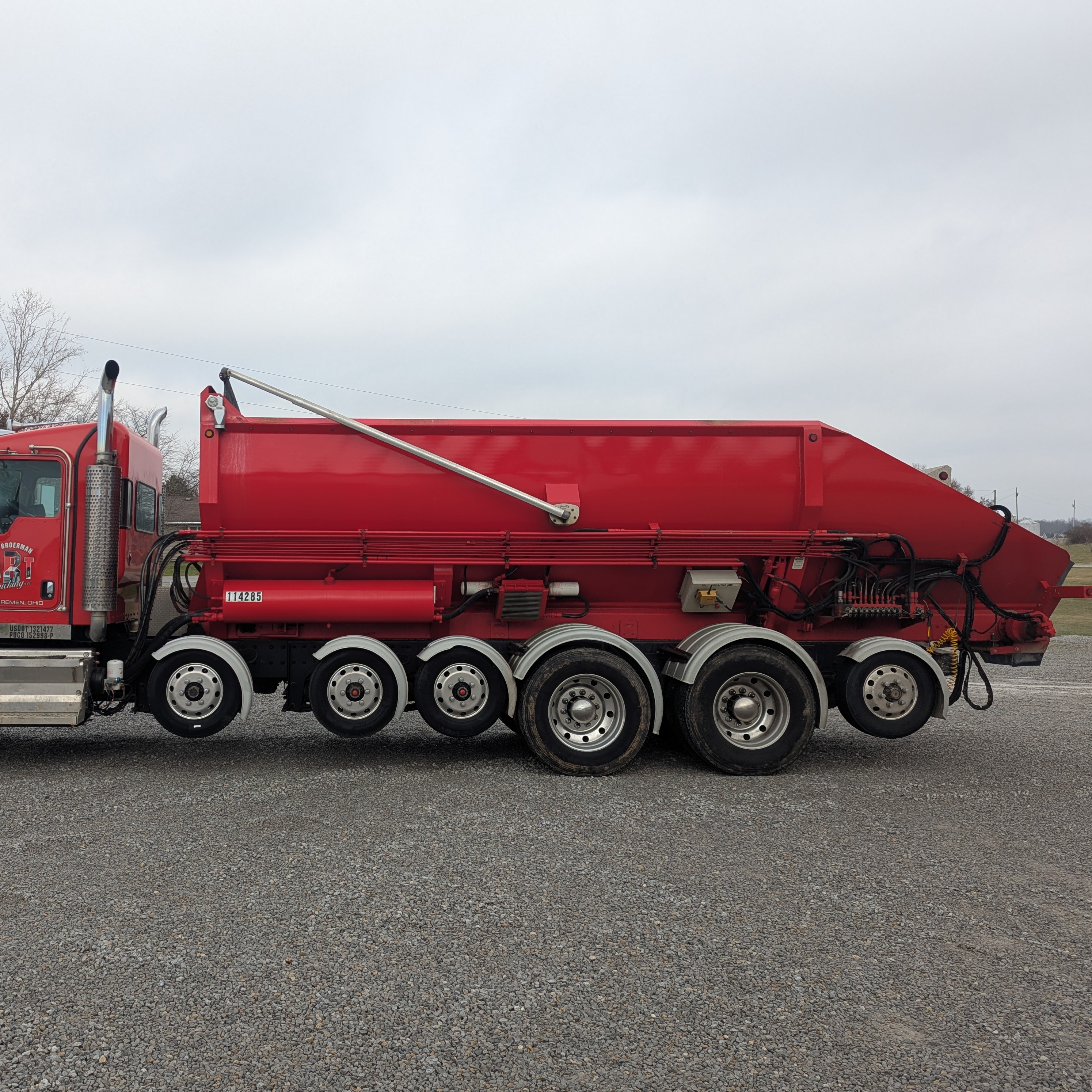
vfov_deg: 55.6
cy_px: 549
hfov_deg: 54.9
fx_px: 1035
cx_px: 397
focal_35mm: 29
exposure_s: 1/625
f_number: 1.85
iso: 54
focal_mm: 6.81
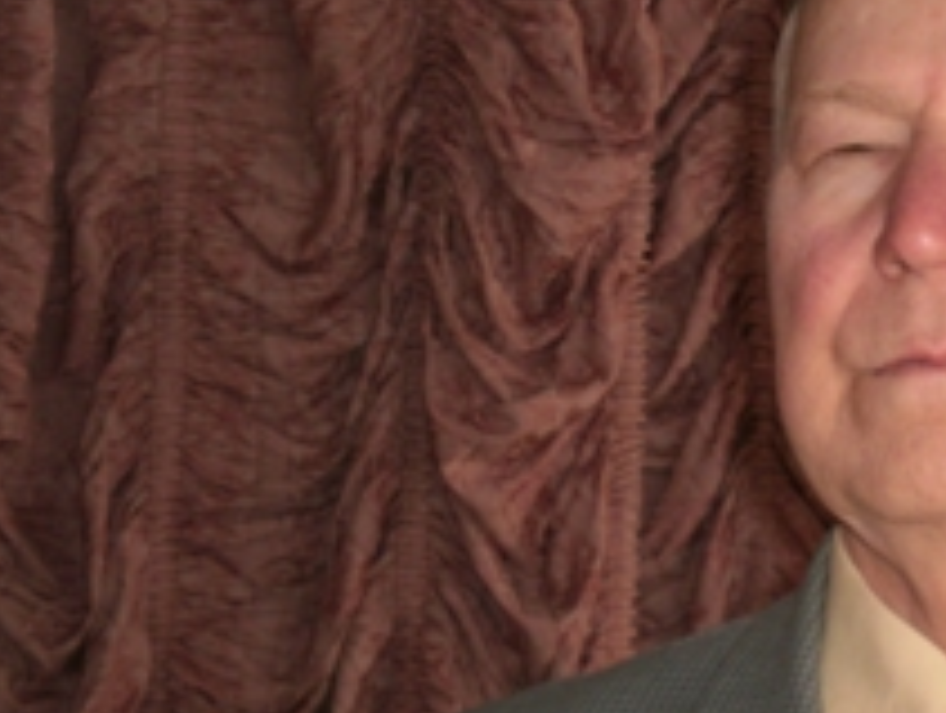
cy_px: 386
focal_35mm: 125
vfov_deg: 11.9
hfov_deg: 15.4
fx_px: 3422
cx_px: 977
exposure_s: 1/40
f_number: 4.2
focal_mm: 10.3
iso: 125
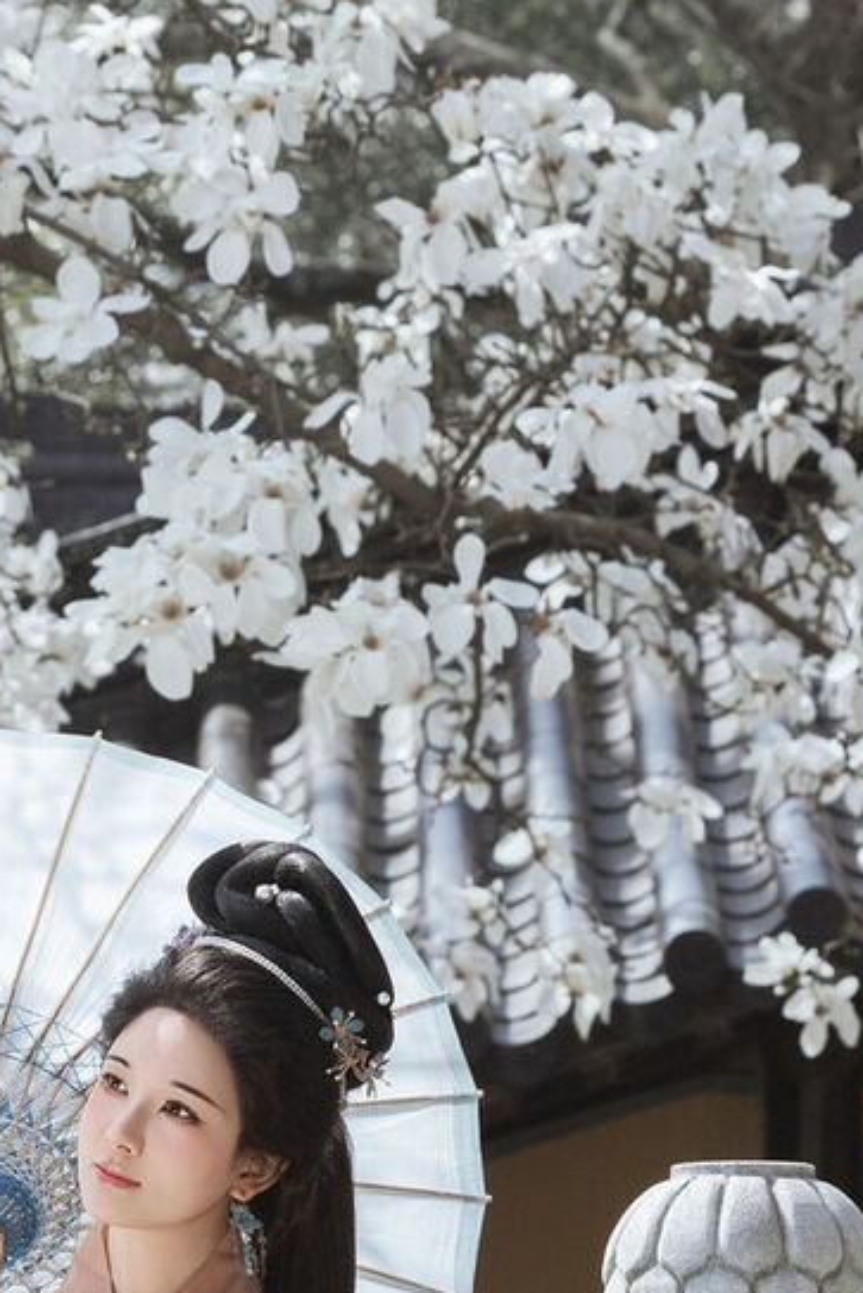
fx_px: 9881
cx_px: 390
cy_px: 786
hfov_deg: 5.0
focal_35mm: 275
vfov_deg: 7.5
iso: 100
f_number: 7.1
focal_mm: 95
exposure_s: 1/200
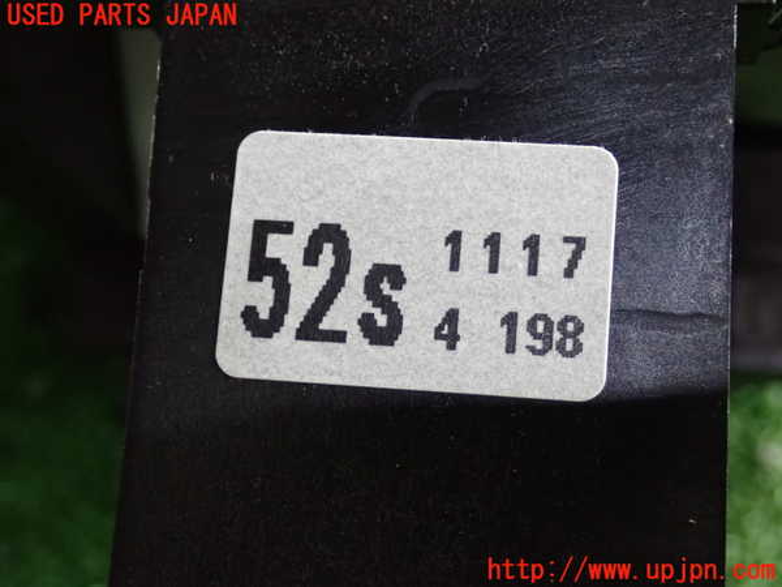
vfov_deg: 21.9
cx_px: 391
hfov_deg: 29.0
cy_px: 294
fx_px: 1514
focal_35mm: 67
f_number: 3.8
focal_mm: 11.88
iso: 1600
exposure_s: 1/250
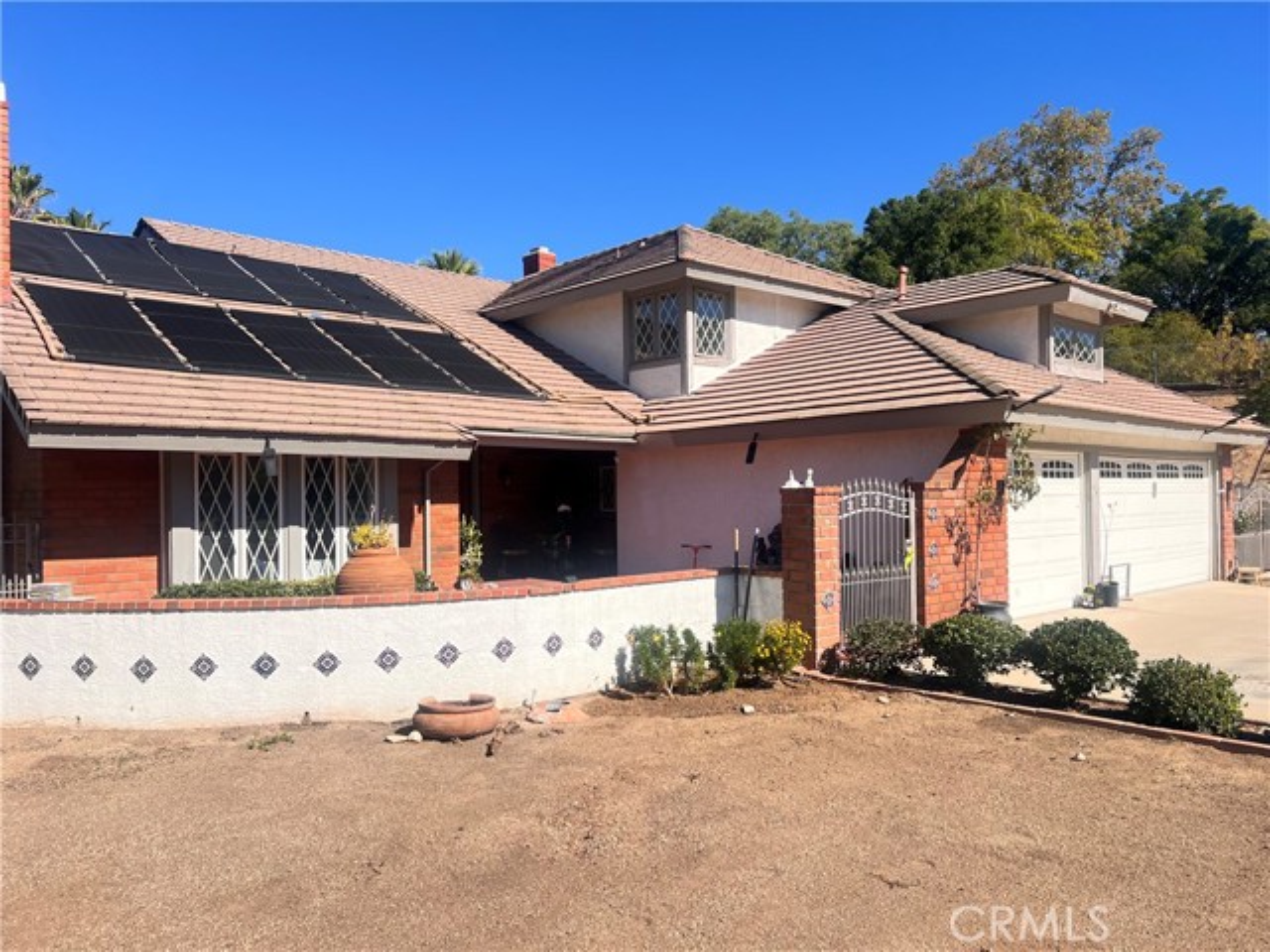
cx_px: 635
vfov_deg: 53.1
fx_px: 954
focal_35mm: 26
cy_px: 476
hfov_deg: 67.3
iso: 50
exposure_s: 1/3704
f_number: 1.5
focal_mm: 5.7
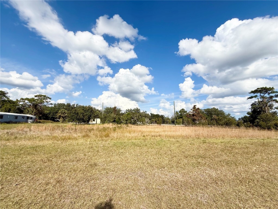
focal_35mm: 14
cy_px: 104
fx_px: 112
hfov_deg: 102.1
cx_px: 139
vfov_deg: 85.7
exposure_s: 1/4425
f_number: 2.2
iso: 50
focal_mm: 2.22
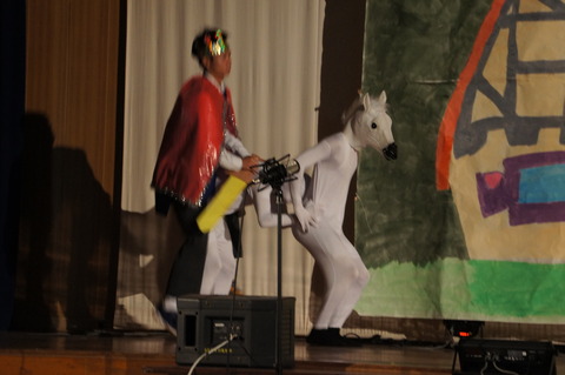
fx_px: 1599
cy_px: 188
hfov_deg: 20.0
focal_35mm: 102
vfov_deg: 13.4
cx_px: 282
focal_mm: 68
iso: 1600
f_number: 5.6
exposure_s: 1/25
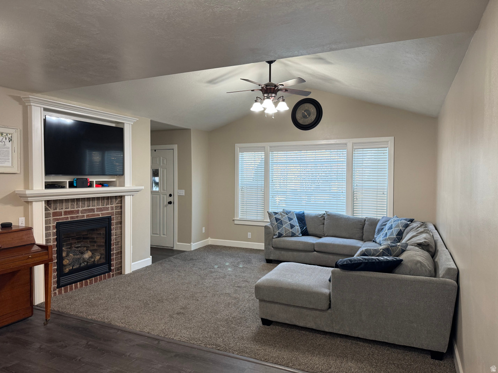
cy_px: 186
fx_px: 345
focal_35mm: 24
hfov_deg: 71.6
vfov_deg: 56.8
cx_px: 249
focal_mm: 6.76
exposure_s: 1/60
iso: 200
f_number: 1.78
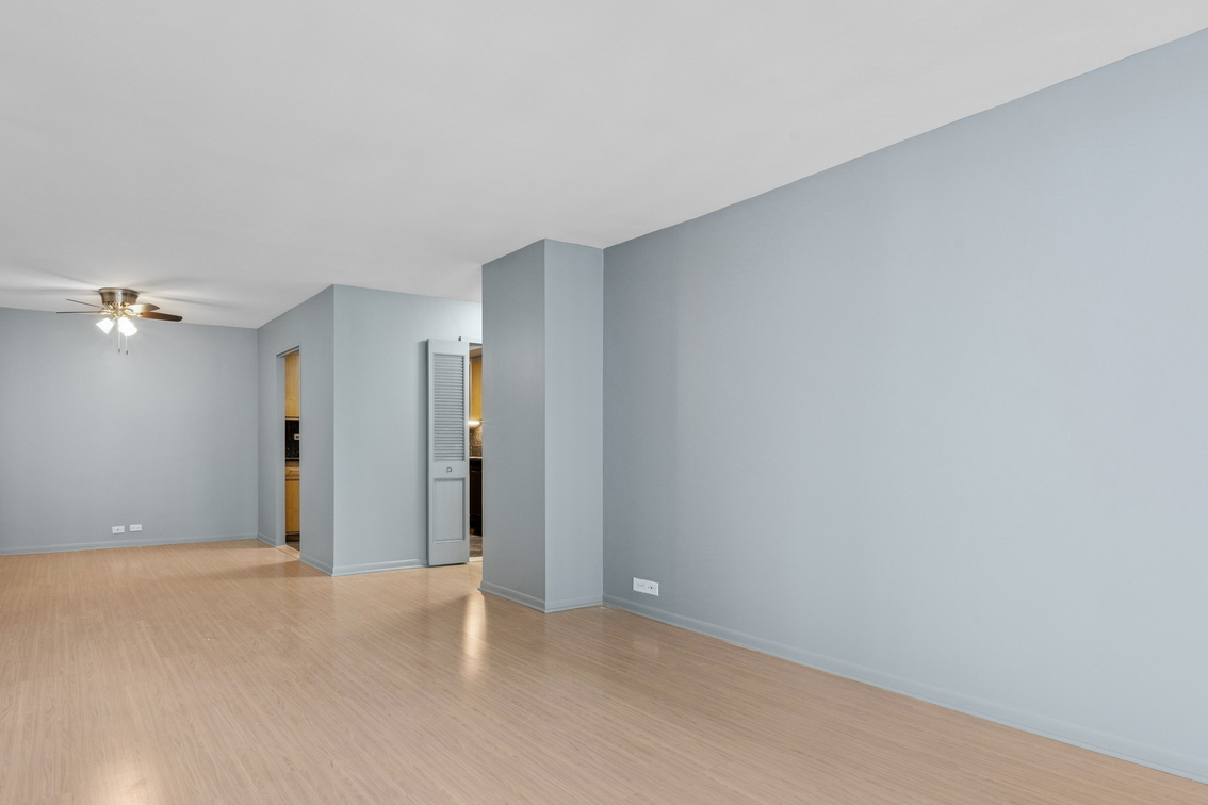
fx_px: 671
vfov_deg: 61.7
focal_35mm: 20
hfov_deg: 82.0
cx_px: 437
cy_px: 456
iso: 400
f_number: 11
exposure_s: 1/15
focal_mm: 14
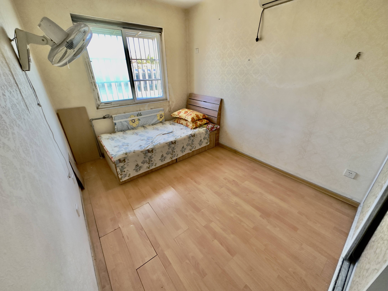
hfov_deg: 102.1
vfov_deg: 85.7
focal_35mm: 14
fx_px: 157
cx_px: 194
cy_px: 146
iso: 320
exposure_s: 1/99
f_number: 2.2
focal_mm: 2.22
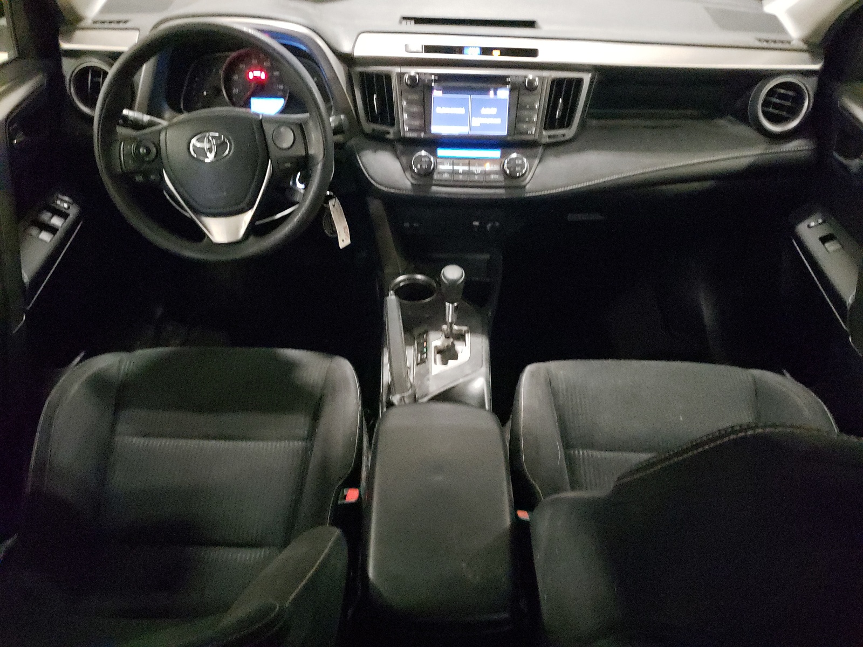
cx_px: 432
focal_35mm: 26
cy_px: 324
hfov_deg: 67.3
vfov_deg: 53.1
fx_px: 648
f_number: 1.5
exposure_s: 1/24
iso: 1356
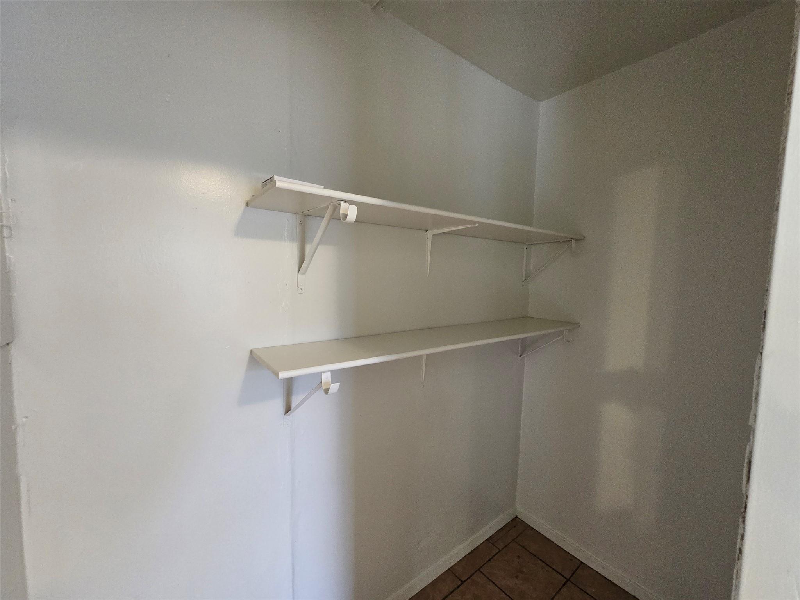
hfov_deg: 106.2
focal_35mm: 13
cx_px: 400
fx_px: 300
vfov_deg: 89.9
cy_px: 300
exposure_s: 1/60
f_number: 2.2
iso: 400
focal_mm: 2.2
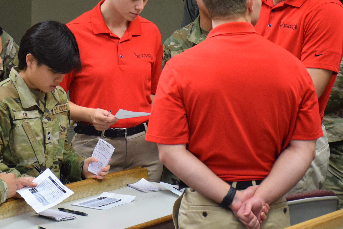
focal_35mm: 161
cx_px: 117
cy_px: 79
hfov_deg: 12.7
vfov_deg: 8.5
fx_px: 1534
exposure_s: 1/60
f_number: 5
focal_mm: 60
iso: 1400
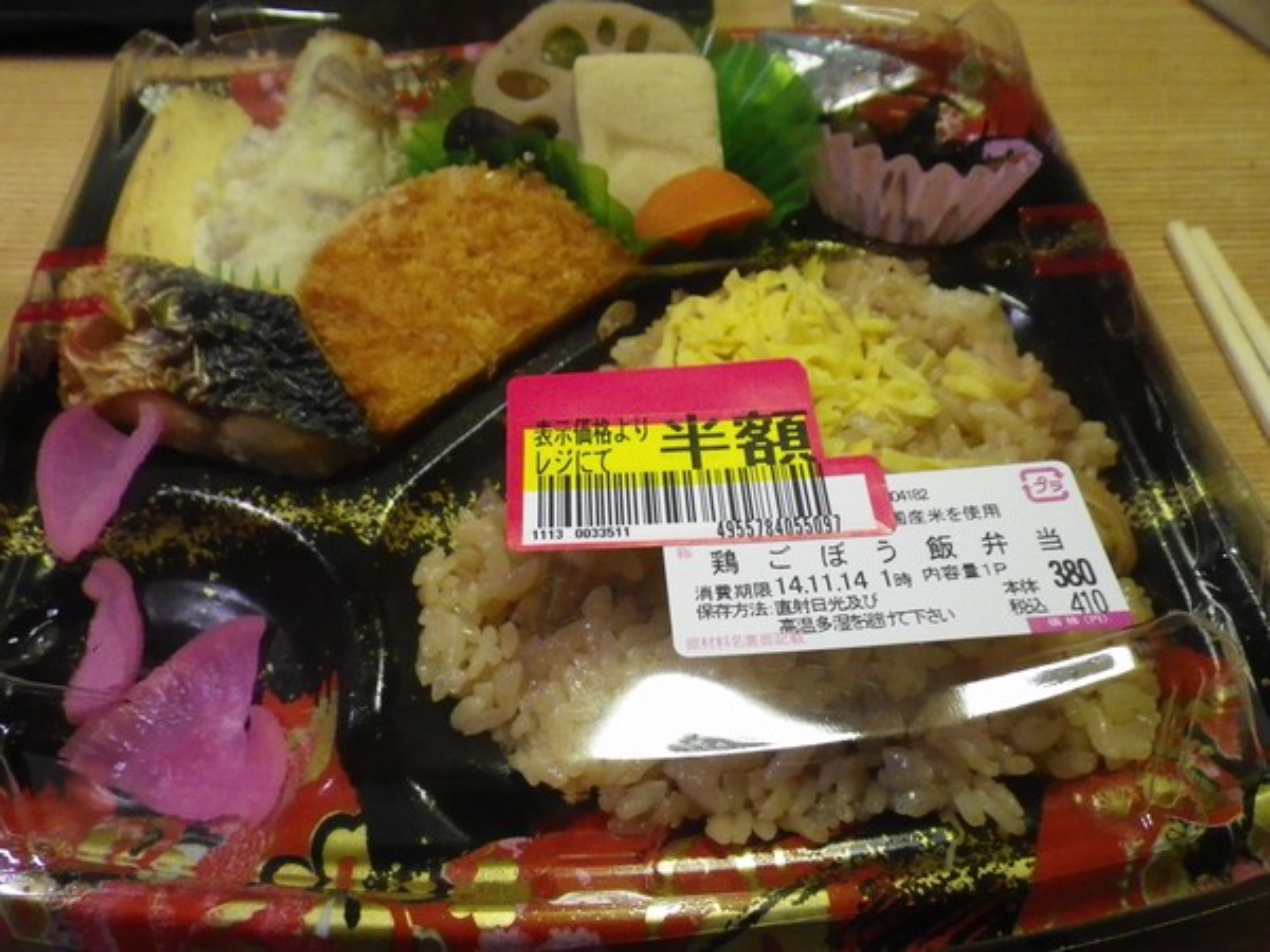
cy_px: 476
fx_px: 1027
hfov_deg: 63.4
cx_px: 635
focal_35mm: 28
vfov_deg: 49.7
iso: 800
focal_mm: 5
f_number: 3.5
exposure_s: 1/40
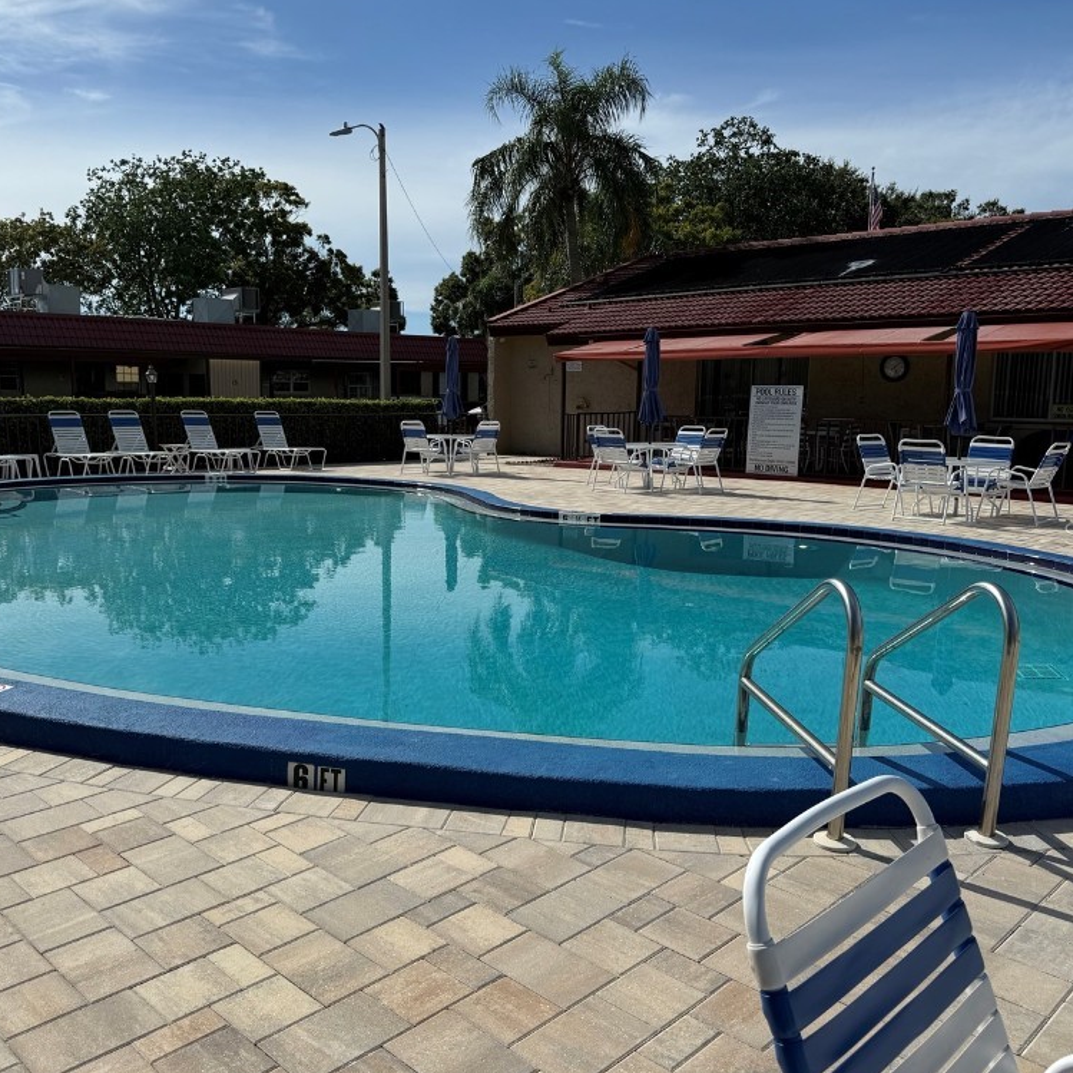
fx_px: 1017
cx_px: 466
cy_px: 533
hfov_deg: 55.4
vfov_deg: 55.6
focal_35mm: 29
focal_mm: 6.76
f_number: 1.78
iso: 80
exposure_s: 1/9091
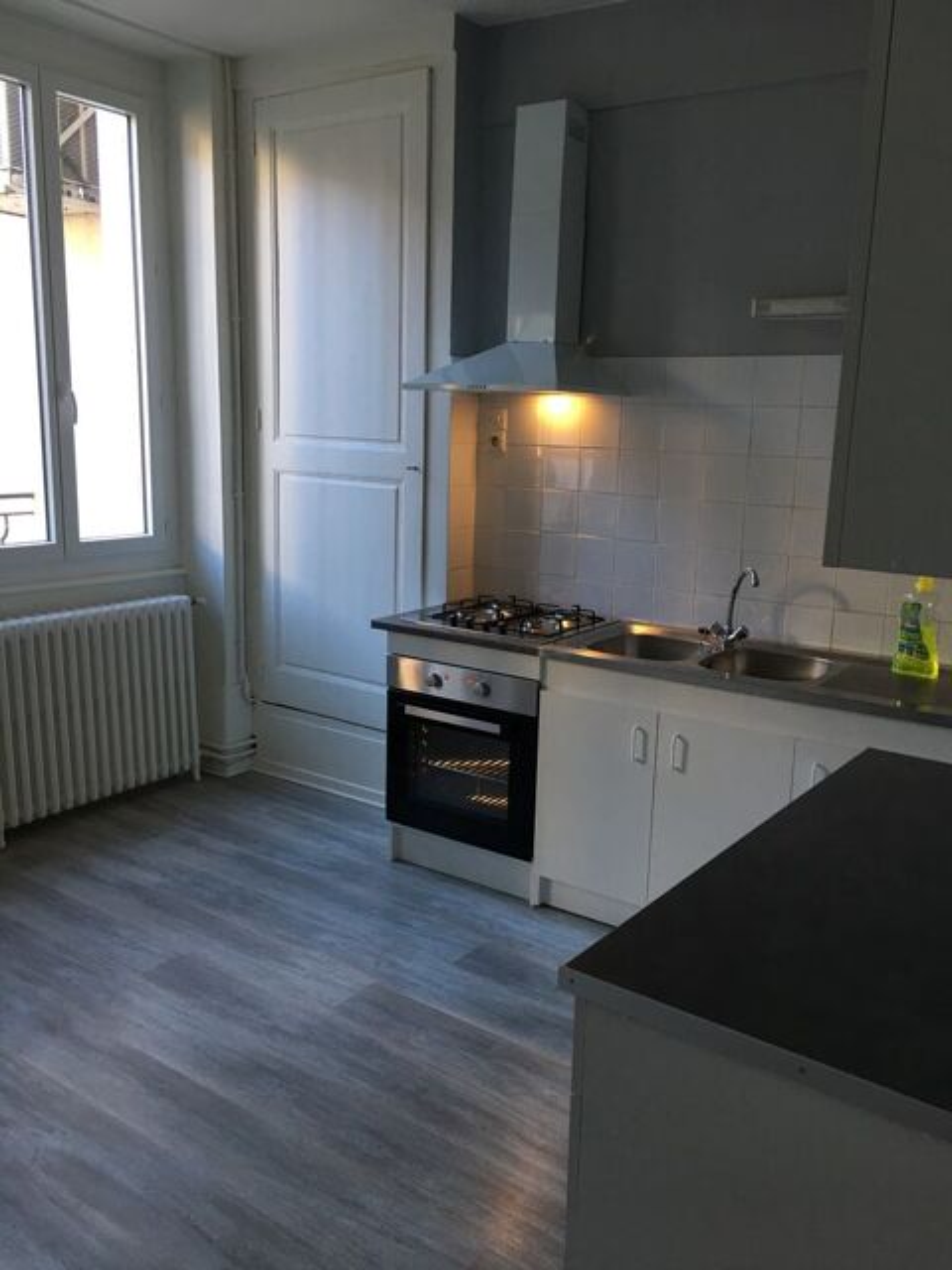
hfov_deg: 48.2
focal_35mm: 29
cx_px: 476
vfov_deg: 61.7
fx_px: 1063
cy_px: 635
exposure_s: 1/17
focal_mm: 4.15
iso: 32
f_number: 2.2
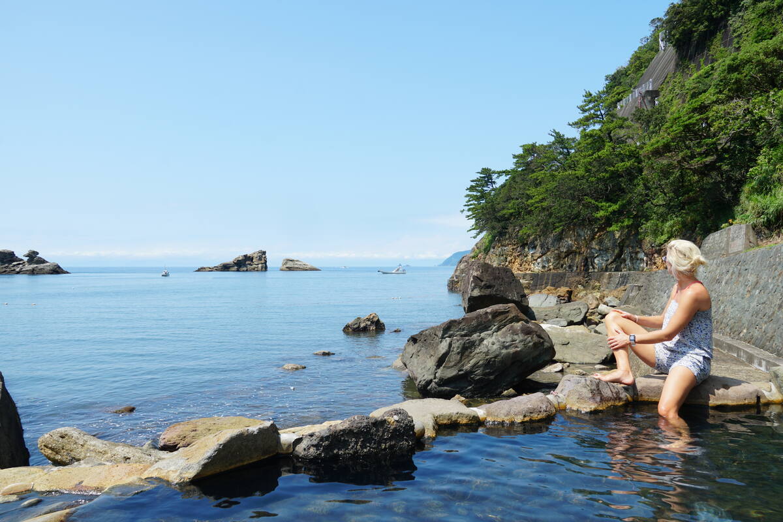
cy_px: 261
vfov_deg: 47.9
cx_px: 392
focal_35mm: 27
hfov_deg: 67.4
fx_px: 587
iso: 100
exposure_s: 1/100
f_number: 10
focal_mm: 18
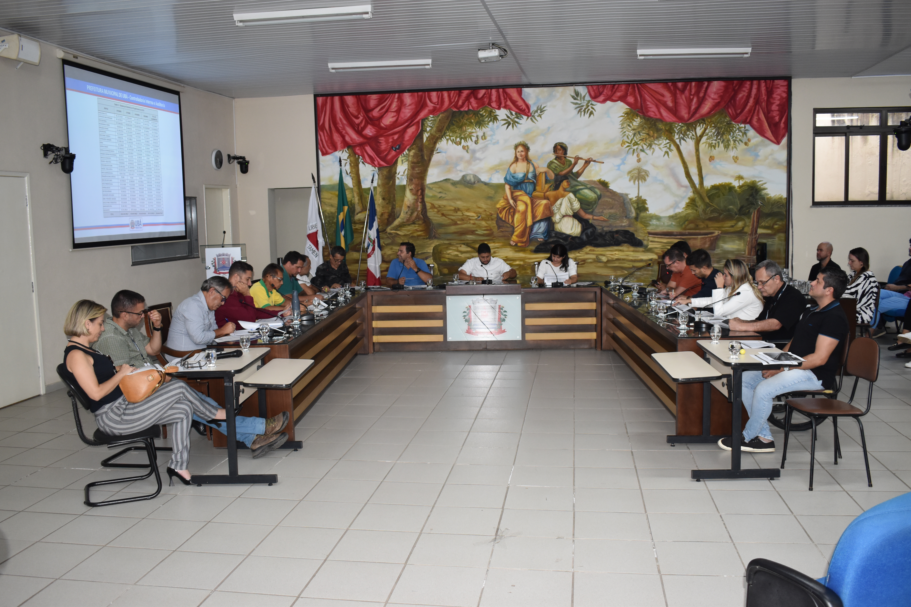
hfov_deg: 59.5
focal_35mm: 32
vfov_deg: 41.7
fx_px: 797
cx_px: 456
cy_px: 304
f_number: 4.5
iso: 800
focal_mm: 21
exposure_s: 1/80
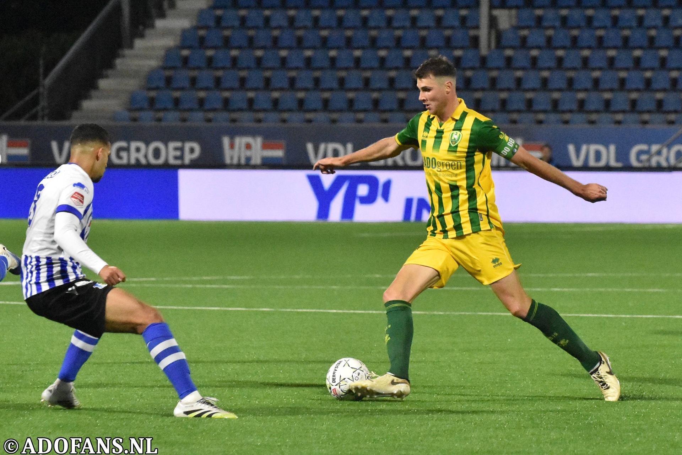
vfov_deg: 6.1
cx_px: 341
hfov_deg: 9.1
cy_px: 228
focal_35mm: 225
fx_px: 4262
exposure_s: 1/1000
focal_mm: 150
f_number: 4
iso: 7200
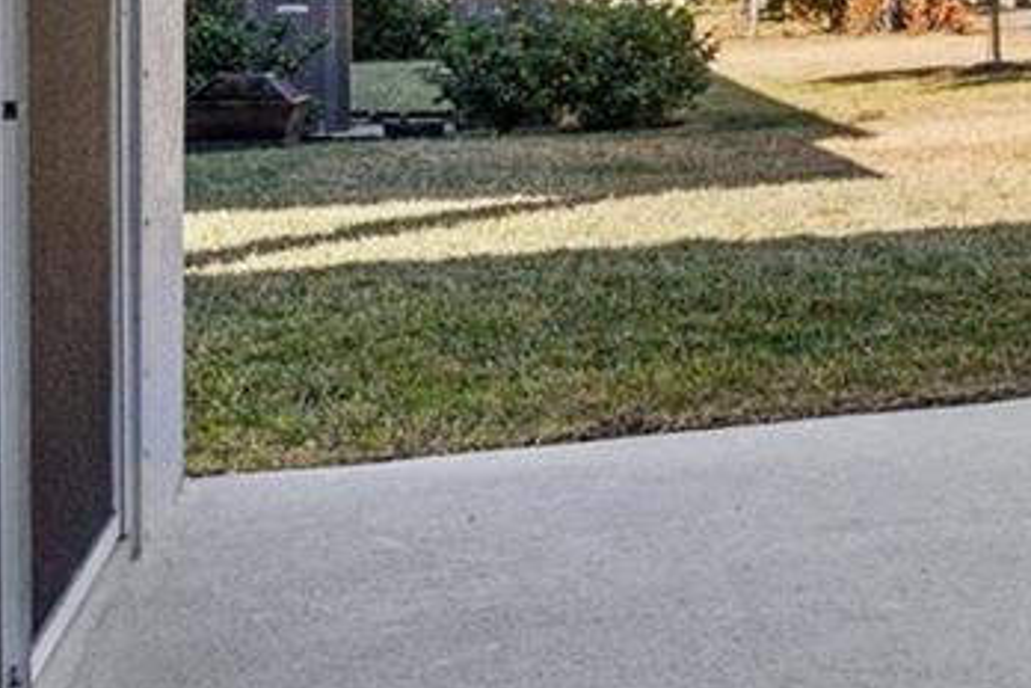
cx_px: 2130
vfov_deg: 19.2
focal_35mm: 69
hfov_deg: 18.1
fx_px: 1976
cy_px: 3
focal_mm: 10
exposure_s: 1/200
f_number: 8
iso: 100
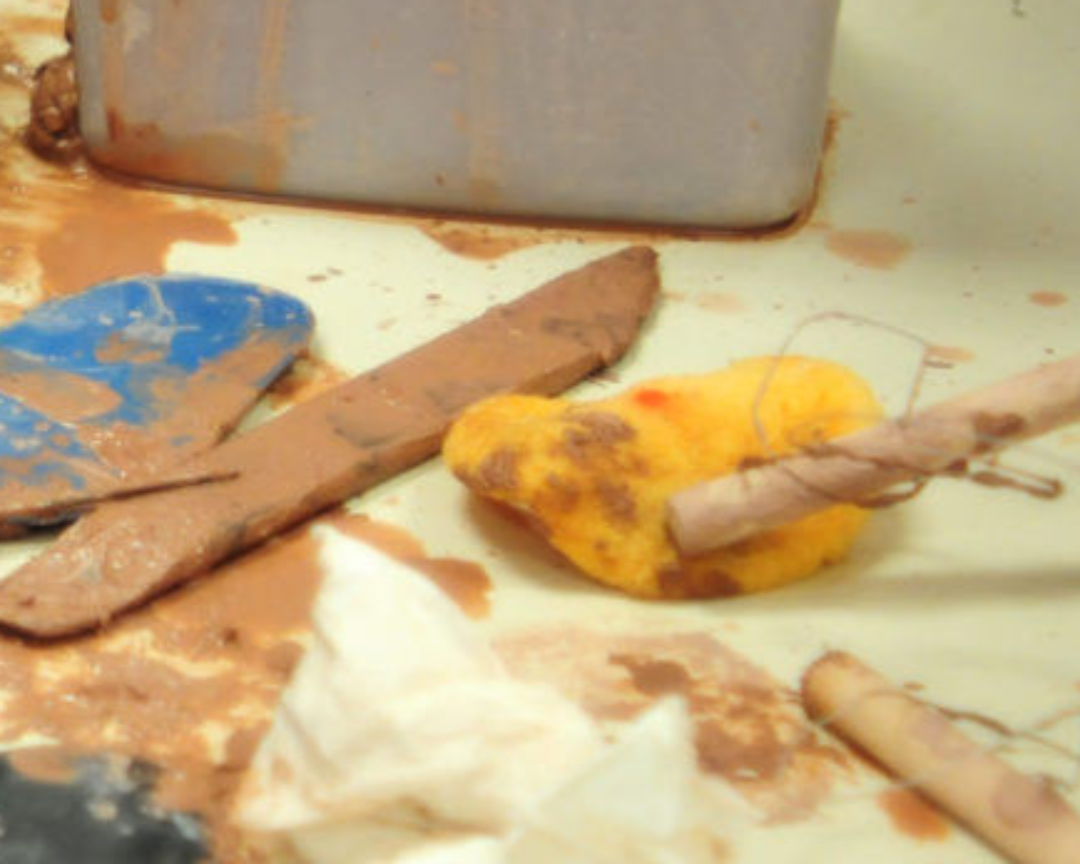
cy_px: 209
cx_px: -620
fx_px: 4058
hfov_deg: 14.0
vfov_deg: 12.1
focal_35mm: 127
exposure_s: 1/125
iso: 800
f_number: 3.5
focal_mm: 28
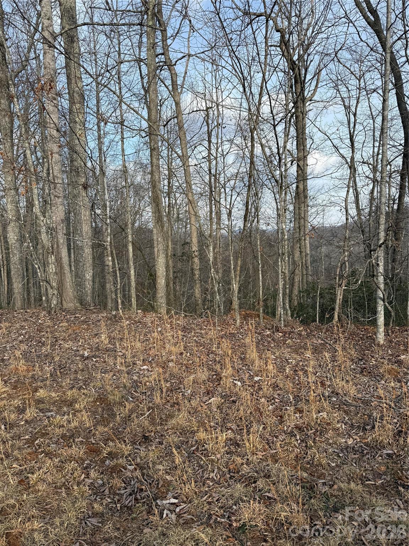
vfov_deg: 71.6
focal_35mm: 24
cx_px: 204
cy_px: 273
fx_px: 378
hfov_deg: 56.8
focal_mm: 6.76
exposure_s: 1/1689
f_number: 1.78
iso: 80
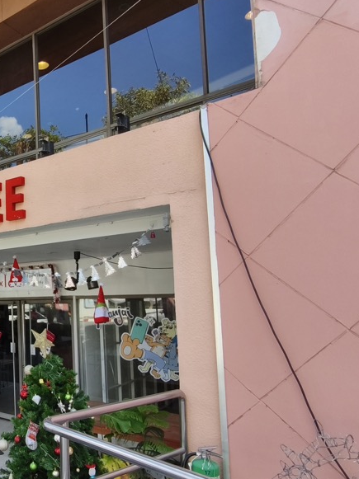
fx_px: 429
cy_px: 269
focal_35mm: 31
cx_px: -26
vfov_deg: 58.2
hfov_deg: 38.5
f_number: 2.2
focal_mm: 1.91
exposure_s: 1/394
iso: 50
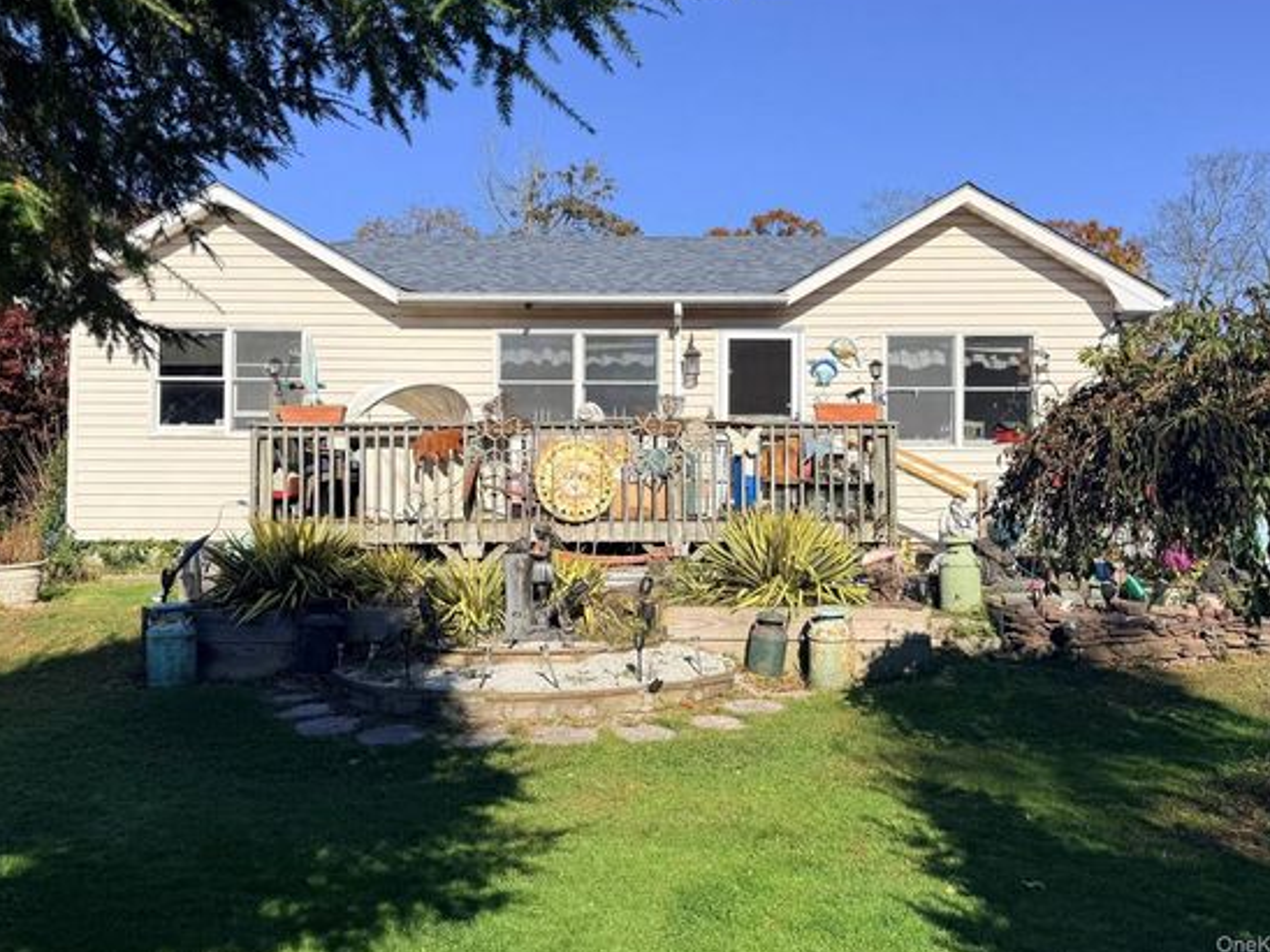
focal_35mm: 26
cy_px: 446
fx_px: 954
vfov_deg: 53.0
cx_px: 665
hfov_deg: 67.3
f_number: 1.78
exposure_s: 1/5714
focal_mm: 6.76
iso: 80
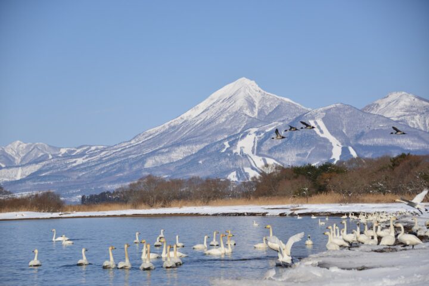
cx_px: 214
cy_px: 143
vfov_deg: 12.2
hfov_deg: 18.3
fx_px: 1335
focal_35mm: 112
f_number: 5.3
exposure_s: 1/1250
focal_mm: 112
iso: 125
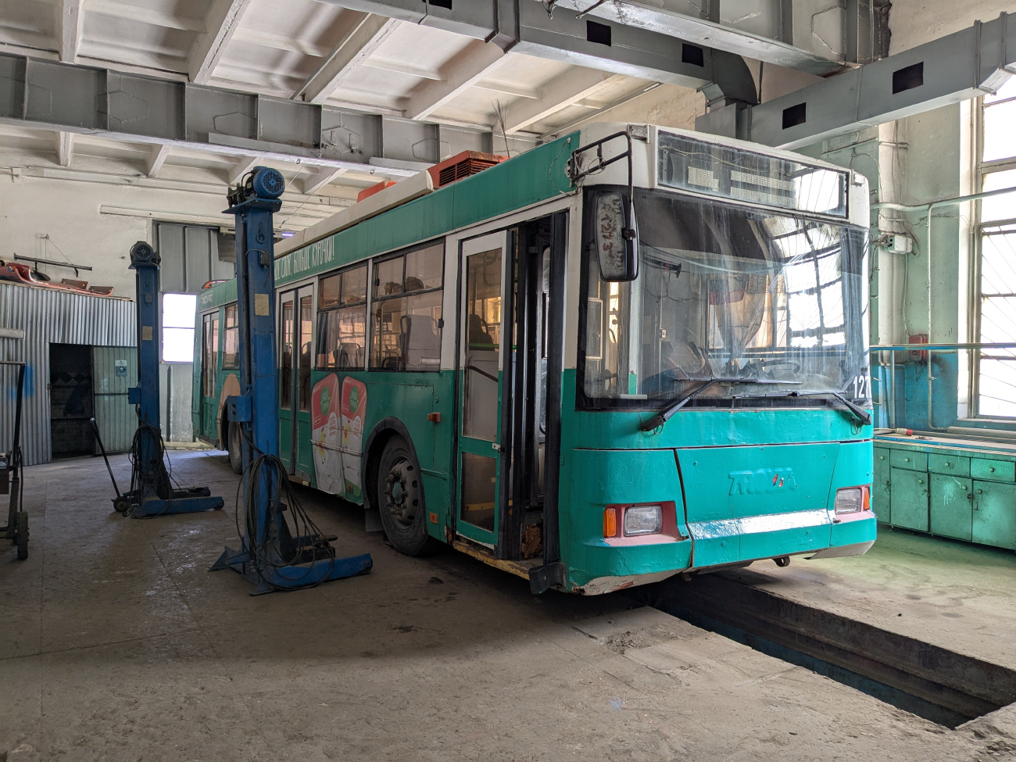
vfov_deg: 51.4
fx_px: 792
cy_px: 381
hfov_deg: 65.3
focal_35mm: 27
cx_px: 508
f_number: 1.73
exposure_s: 1/99.9
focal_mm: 4.38
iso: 98
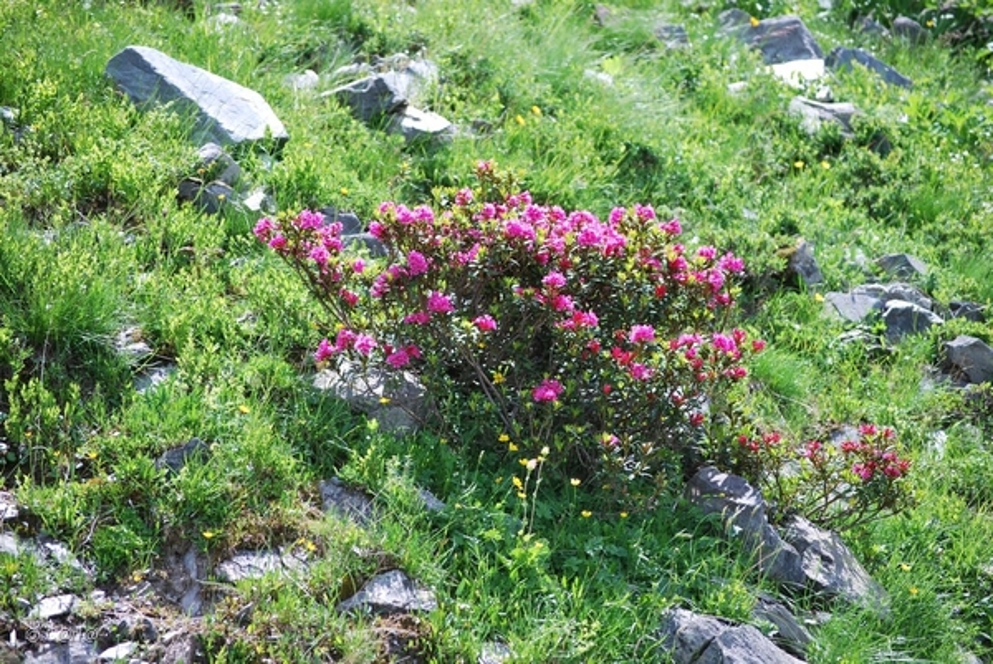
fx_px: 3726
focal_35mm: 135
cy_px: 332
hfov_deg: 15.2
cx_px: 496
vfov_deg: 10.2
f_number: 5
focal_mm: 90
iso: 200
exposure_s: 1/400
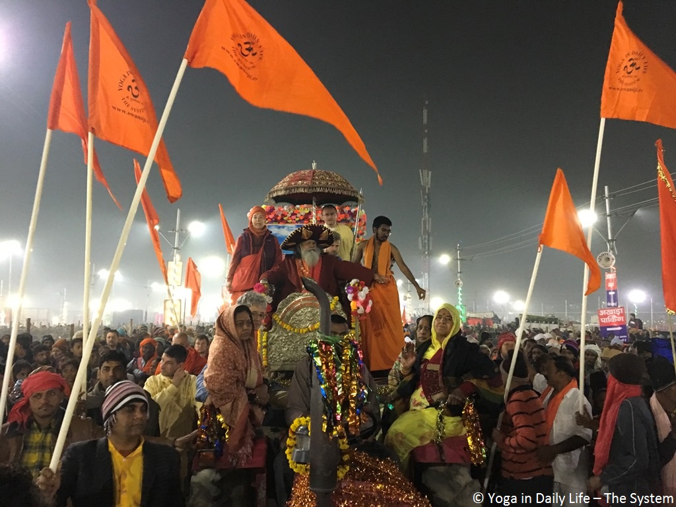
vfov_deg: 48.2
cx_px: 338
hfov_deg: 61.7
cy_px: 254
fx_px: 566
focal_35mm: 29
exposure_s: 1/25
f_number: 2.2
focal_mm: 4.15
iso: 250
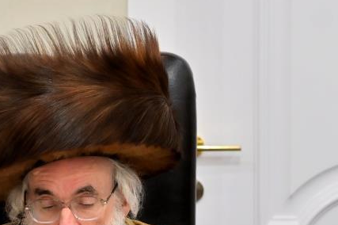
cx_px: 85
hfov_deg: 6.5
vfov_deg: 4.3
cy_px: 215
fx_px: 2993
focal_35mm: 319
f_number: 4
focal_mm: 89
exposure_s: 1/320
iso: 800
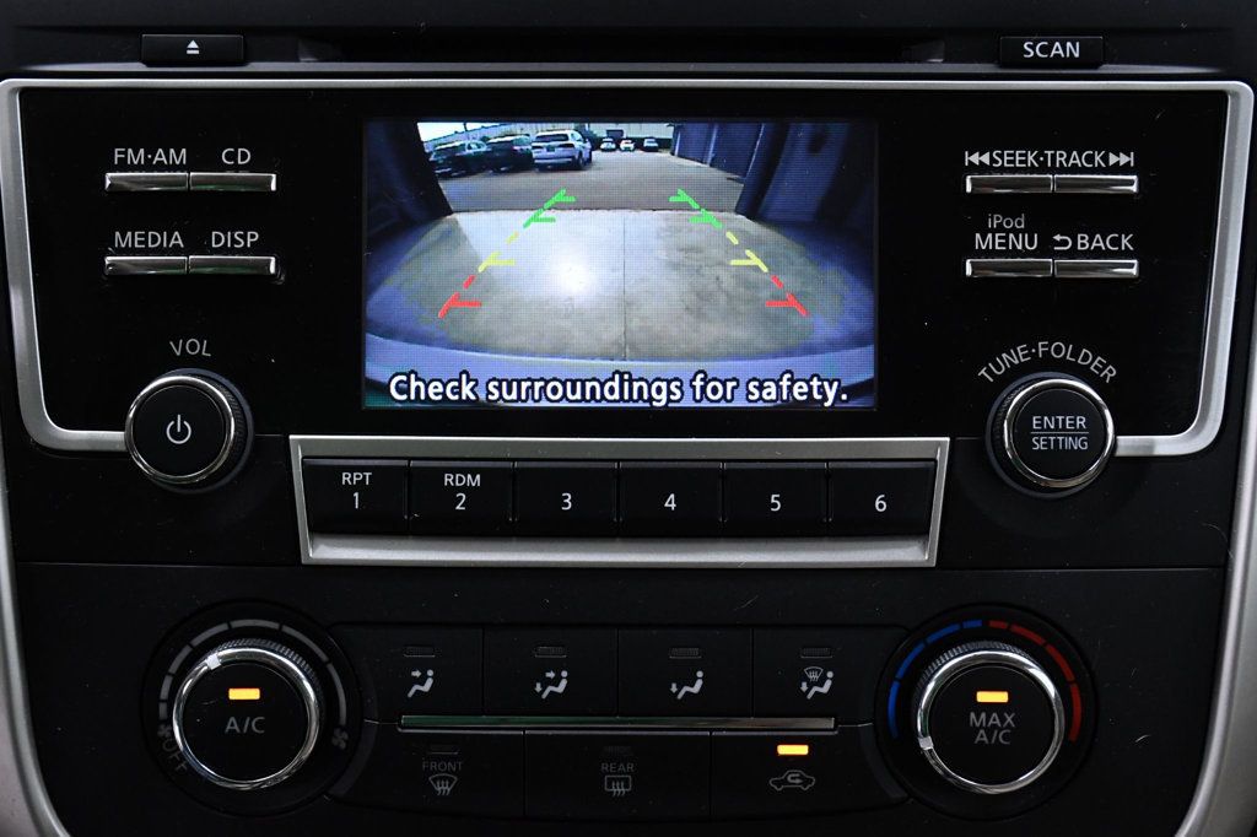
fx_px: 2094
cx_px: 628
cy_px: 418
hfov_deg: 33.4
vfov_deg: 22.6
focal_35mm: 60
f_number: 6.3
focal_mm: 40
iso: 2500
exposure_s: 1/160
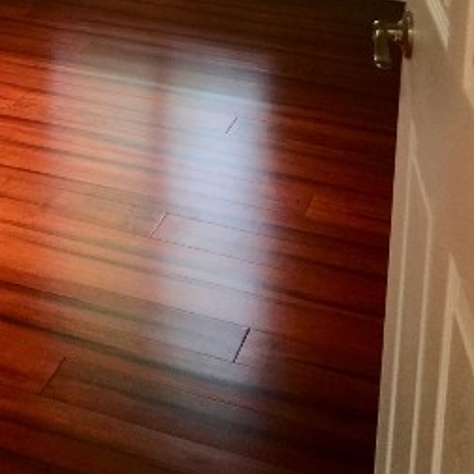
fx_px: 1208
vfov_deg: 20.1
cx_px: 59
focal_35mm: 78
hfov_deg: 21.8
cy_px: -162
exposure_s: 1/15
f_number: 2.2
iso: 64
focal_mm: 4.15
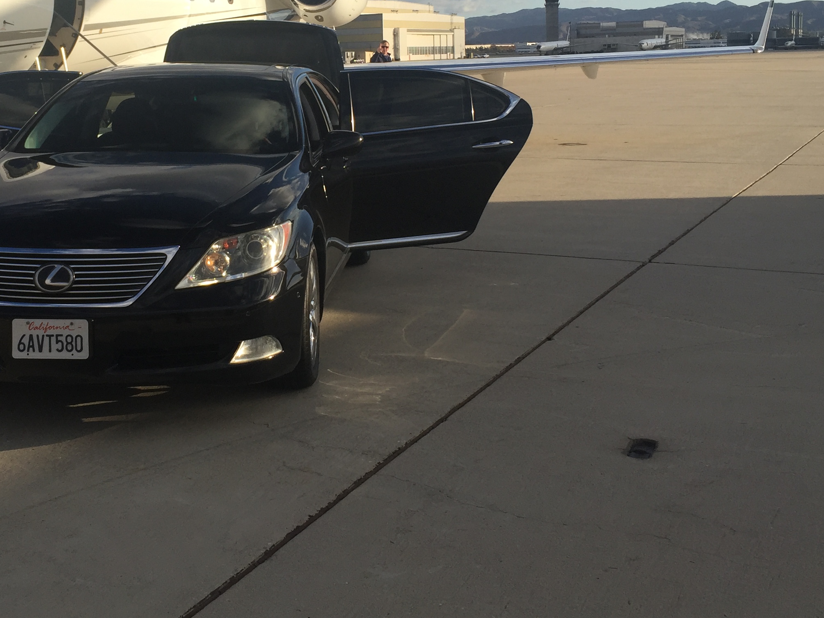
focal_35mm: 47
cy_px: 160
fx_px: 1119
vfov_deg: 30.4
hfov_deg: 40.1
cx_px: 302
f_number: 2.2
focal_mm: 4.15
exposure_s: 1/1647
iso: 32
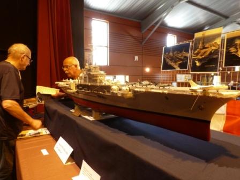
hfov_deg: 71.6
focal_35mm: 24
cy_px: 90
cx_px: 120
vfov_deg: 56.8
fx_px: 166
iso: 400
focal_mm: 4.3
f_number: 3.3
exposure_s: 1/20
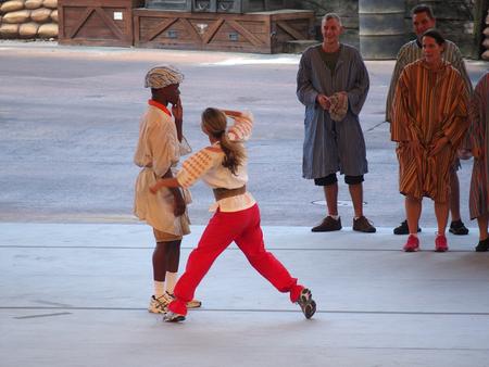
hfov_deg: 6.6
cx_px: 244
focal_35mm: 300
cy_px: 184
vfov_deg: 5.0
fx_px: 4240
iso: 125
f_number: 2.8
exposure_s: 1/250
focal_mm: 64.3
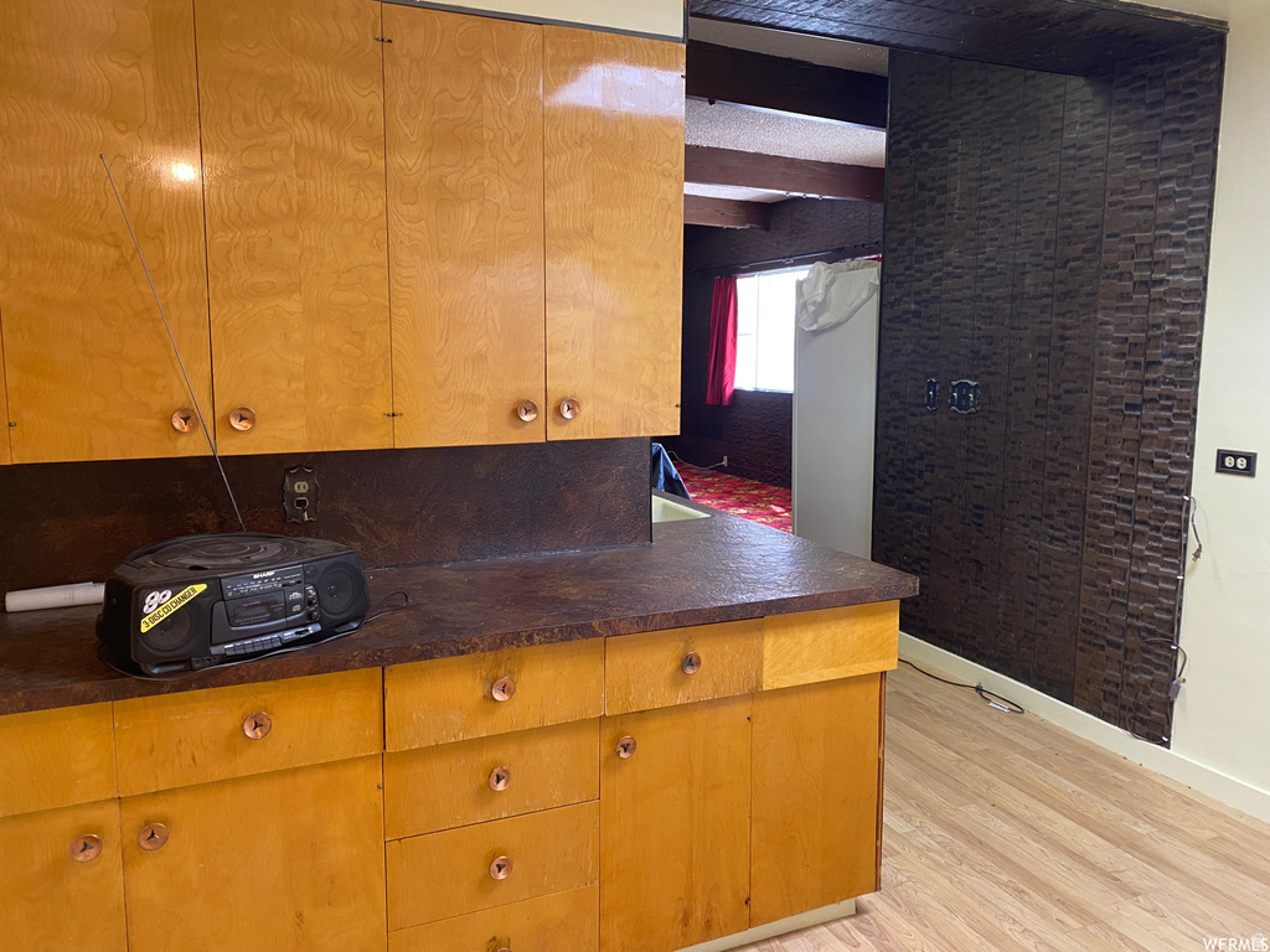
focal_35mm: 26
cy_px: 476
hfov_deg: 67.3
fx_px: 954
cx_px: 635
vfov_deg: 53.1
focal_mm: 4.25
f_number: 1.8
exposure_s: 1/60
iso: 160
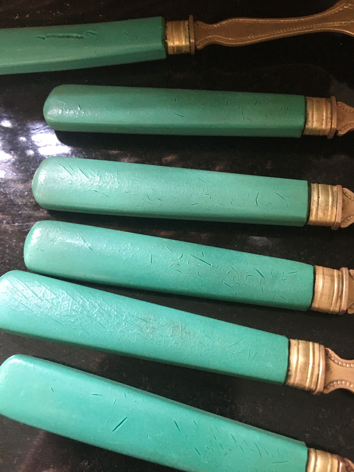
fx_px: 395
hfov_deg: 48.2
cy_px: 236
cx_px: 177
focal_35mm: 29
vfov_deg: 61.7
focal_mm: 4.15
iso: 400
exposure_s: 1/17
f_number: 2.2
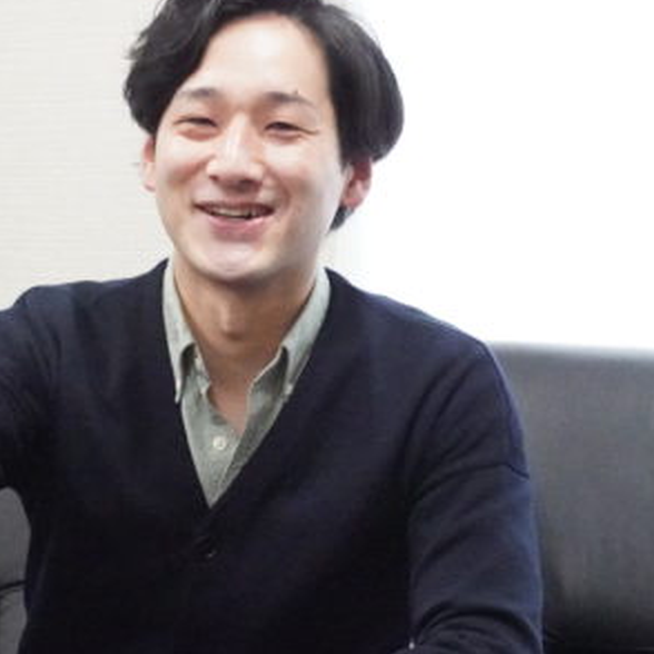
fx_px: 2373
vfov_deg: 15.7
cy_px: 293
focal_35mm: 111
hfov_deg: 15.5
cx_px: 67
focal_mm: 32
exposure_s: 1/320
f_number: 8
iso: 16000
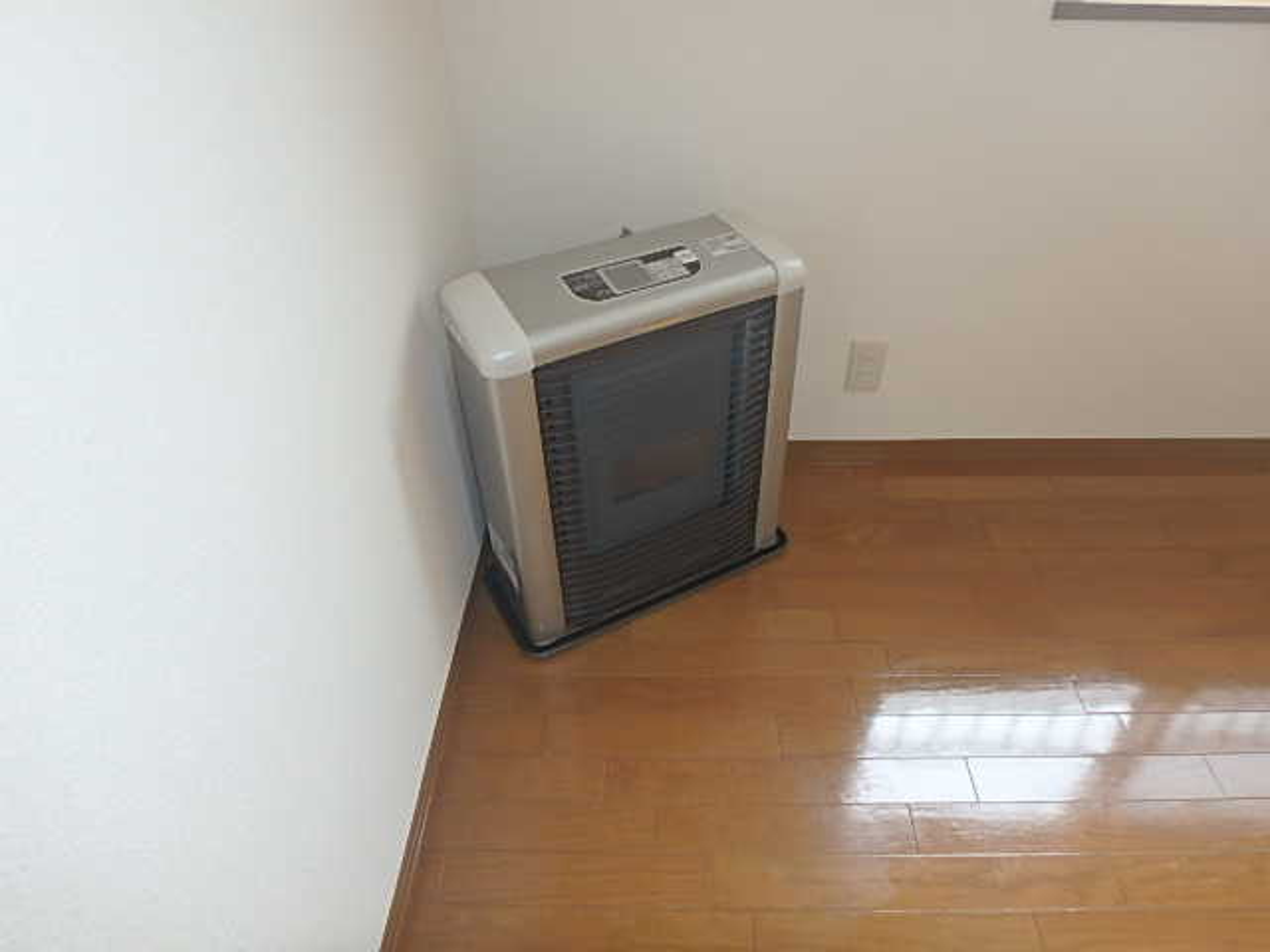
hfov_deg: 79.0
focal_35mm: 21
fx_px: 770
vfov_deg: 63.4
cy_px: 476
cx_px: 635
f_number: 3.5
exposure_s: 1/60
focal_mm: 3.7
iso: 200
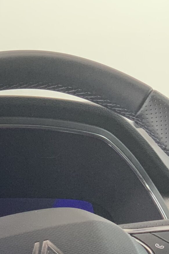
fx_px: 1112
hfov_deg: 8.7
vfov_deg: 12.8
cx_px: 19
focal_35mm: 158
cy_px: 268
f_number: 2.4
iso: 320
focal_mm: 6
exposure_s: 1/56
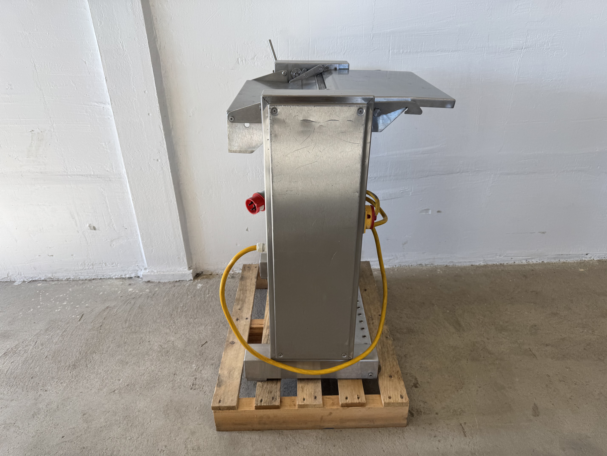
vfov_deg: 56.8
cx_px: 304
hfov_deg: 71.6
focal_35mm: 24
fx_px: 421
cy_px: 228
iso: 64
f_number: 1.78
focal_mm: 6.76
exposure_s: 1/162
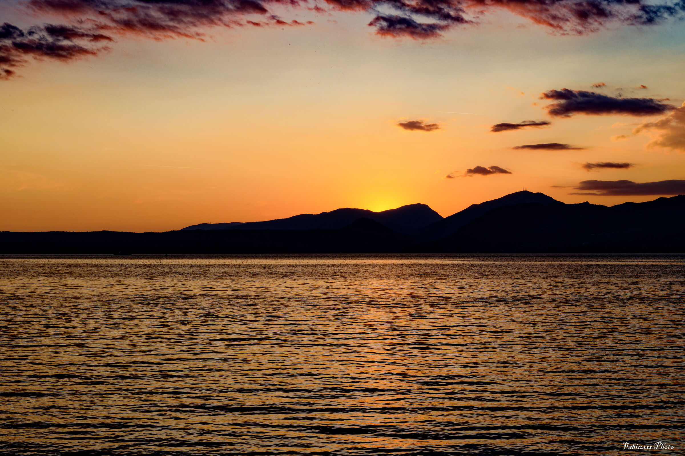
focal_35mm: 70
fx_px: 1331
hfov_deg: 28.9
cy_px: 228
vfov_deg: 19.4
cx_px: 342
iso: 100
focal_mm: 70
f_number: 20
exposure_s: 1/40
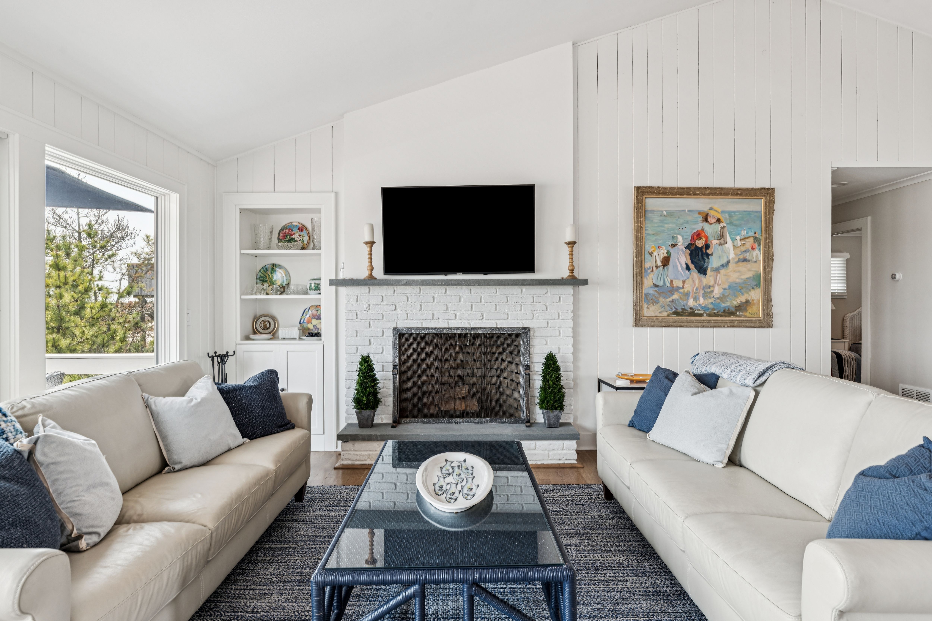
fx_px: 492
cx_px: 466
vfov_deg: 64.6
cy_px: 310
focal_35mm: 19
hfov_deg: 86.9
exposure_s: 1/40
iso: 200
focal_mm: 19
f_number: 8
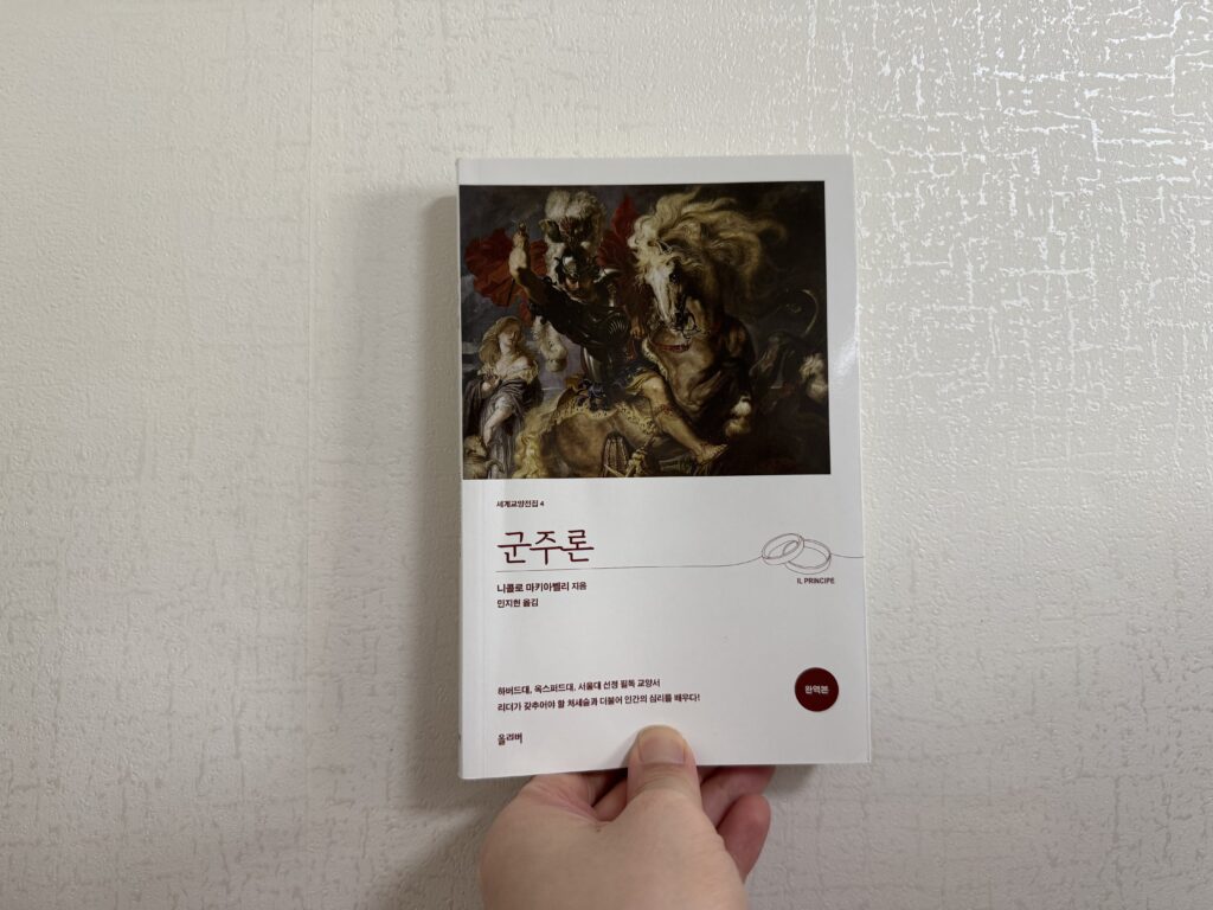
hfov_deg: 71.6
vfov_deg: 56.8
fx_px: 841
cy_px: 455
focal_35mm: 24
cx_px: 606
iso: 160
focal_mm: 6.76
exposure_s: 1/121
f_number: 1.78
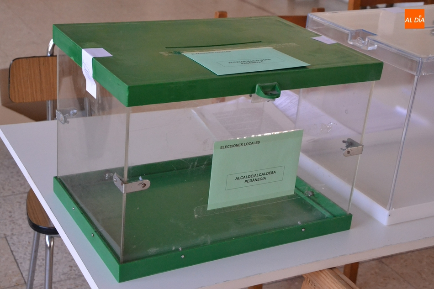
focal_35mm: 60
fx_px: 723
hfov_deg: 33.4
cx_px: 217
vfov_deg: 22.6
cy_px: 144
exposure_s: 1/250
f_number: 8
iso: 3200
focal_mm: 40
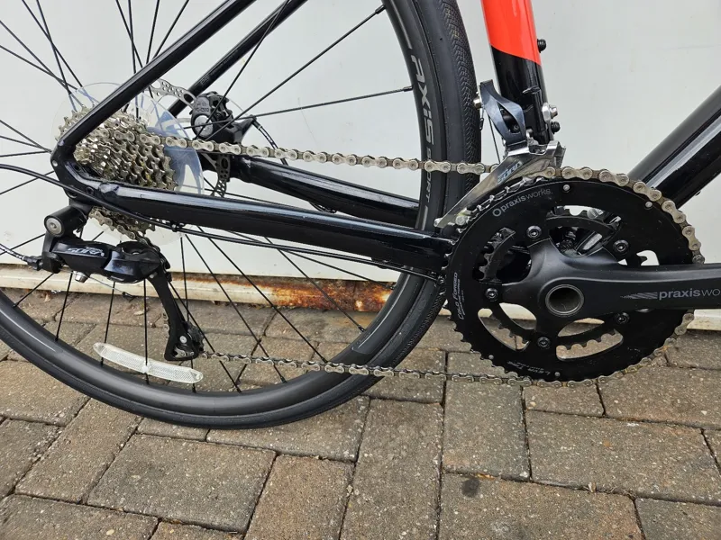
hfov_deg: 73.9
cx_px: 360
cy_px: 270
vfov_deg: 58.9
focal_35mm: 23
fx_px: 479
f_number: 1.8
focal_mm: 5.4
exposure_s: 1/625
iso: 25
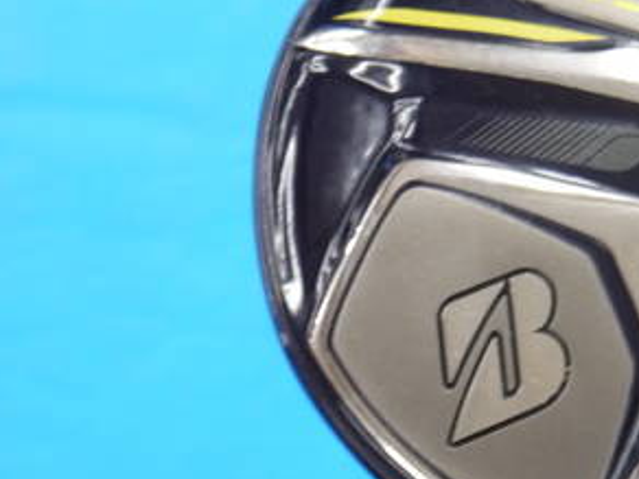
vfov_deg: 8.1
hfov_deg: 10.6
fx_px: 3397
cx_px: 648
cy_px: 278
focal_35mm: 184
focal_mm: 42
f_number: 5.6
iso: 800
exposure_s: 1/60
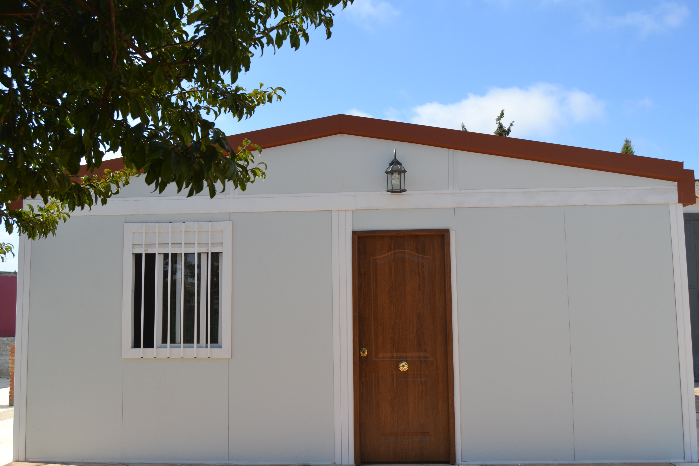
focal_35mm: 36
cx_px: 350
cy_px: 233
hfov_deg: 53.1
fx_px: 699
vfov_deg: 36.9
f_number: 7.1
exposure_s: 1/200
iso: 100
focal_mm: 24
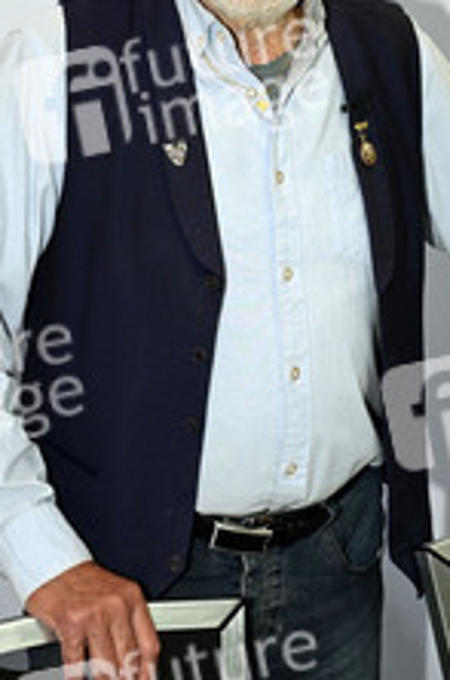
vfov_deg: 30.9
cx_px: 260
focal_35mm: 65
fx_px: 1224
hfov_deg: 20.8
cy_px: 245
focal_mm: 36
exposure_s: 1/200
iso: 2000
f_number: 6.3
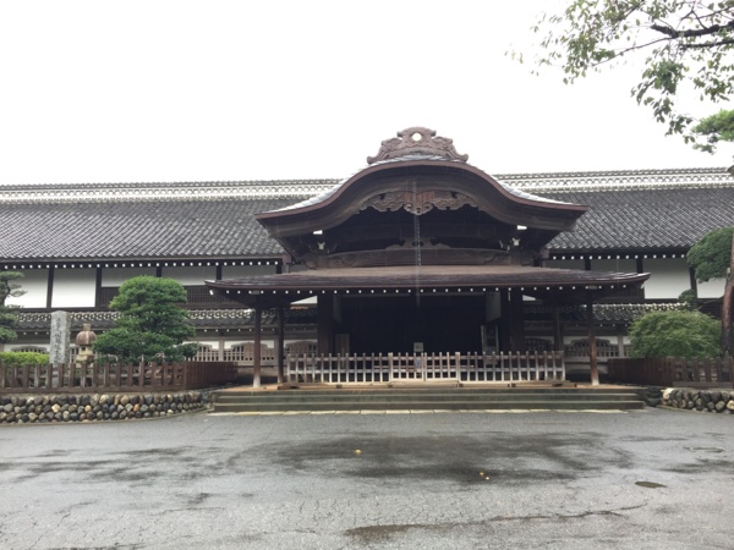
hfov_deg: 61.7
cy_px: 275
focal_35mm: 29
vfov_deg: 48.2
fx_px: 615
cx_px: 367
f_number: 2.2
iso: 40
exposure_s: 1/120
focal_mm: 4.15
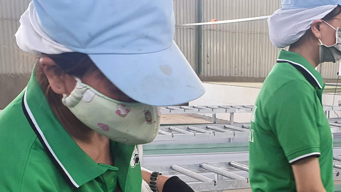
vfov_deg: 17.6
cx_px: 286
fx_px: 597
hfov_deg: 30.9
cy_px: 213
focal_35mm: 66
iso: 200
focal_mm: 4.32
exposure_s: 1/100
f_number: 2.4
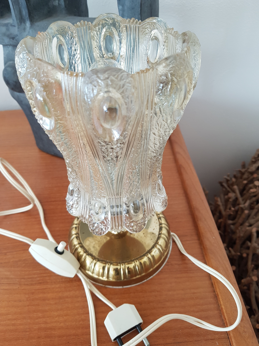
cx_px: 130
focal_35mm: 26
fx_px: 259
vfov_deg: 67.3
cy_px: 173
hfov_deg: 53.1
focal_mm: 4.2
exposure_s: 1/50
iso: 80
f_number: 1.7
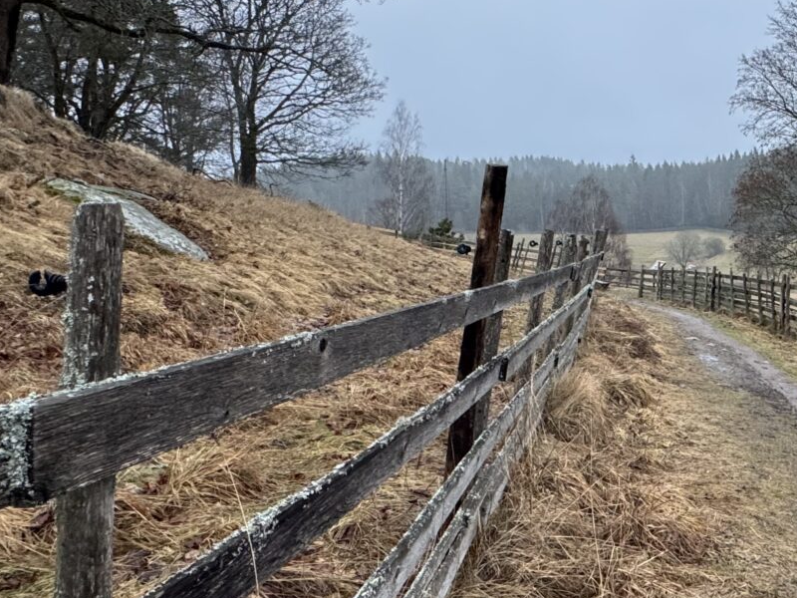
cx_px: 639
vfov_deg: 40.4
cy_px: 226
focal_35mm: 35
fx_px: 806
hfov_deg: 49.5
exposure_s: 1/91
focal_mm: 2.22
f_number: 2.2
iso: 320
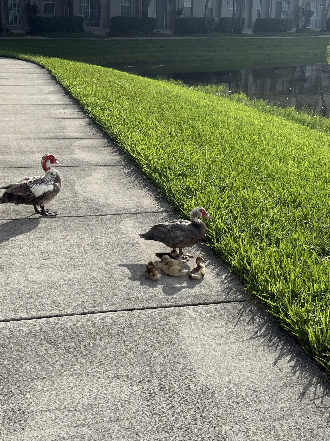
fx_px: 610
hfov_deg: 30.3
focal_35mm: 48
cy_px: 220
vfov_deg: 39.7
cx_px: 165
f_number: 1.78
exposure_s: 1/6024
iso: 64
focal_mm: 6.76
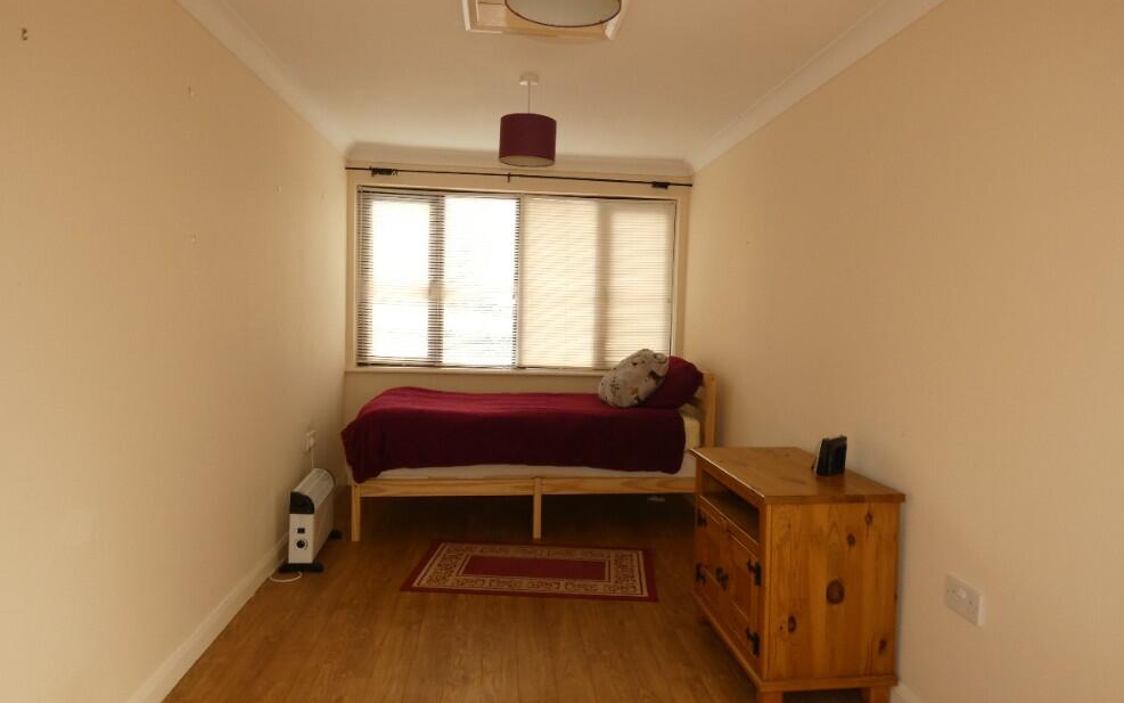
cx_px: 565
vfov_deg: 55.1
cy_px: 350
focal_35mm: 22
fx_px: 674
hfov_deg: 79.6
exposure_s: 1/20
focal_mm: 3.6
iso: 80
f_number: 2.8
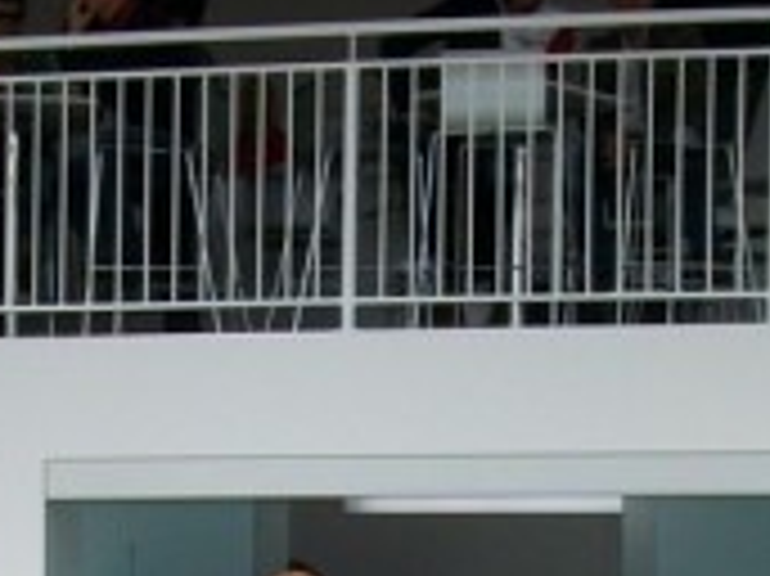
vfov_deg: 9.0
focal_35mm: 159
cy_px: 1008
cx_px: 293
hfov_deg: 12.4
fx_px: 3534
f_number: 5.5
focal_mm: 5.7
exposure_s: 1/219
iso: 80
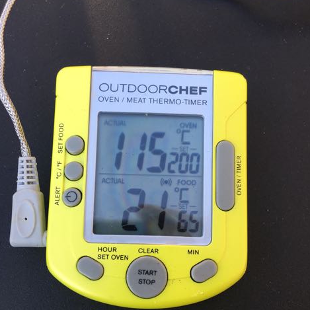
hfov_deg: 47.2
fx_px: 355
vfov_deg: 47.0
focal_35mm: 35
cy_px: 184
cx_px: 155
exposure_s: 1/119
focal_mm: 4.15
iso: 25
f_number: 2.2
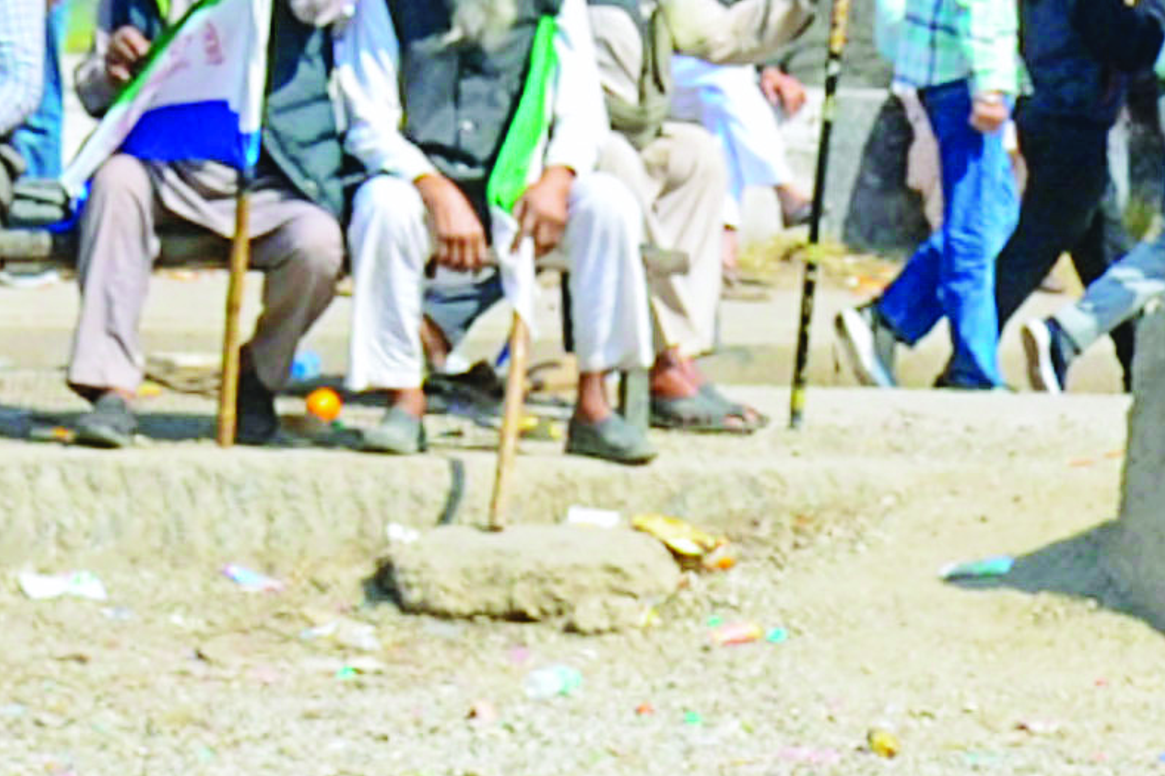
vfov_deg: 3.6
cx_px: 1913
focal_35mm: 383
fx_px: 12391
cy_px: 1568
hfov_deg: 5.3
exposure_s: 1/640
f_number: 7.1
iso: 320
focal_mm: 42
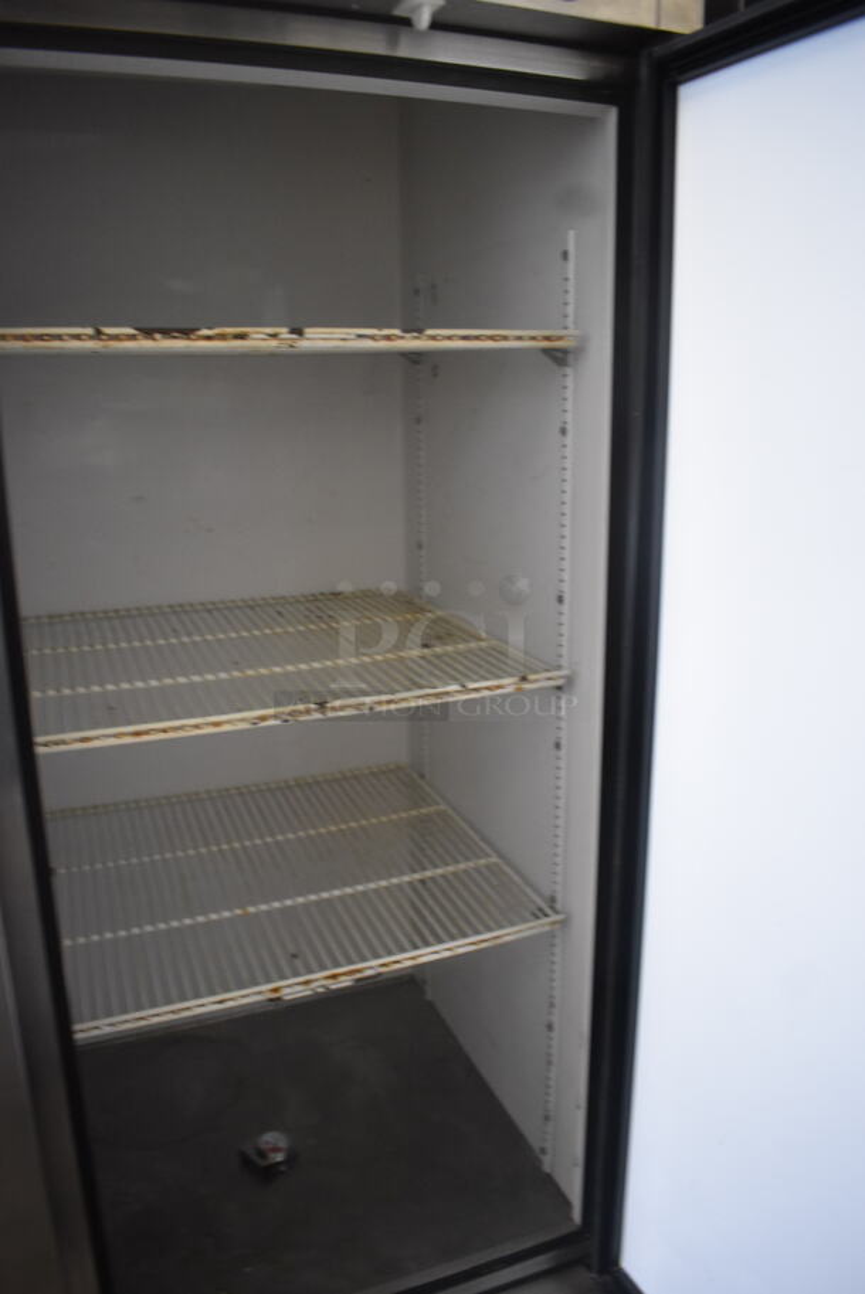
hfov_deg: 48.0
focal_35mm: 27
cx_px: 432
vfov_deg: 67.3
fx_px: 972
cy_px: 647
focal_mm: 18
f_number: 3.5
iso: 2000
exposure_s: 1/125
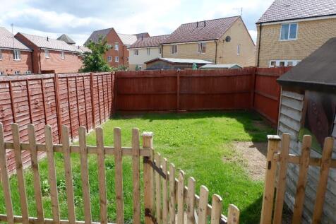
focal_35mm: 24
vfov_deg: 53.1
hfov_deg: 73.8
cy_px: 112
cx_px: 168
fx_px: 224
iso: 400
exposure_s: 1/400
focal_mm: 16
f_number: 8
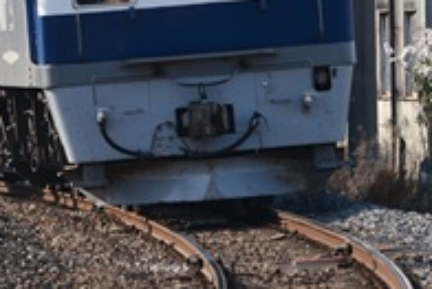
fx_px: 9715
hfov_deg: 2.5
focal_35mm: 809
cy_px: -15
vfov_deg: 1.7
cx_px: 9
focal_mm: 220
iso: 160
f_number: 8
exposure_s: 1/500
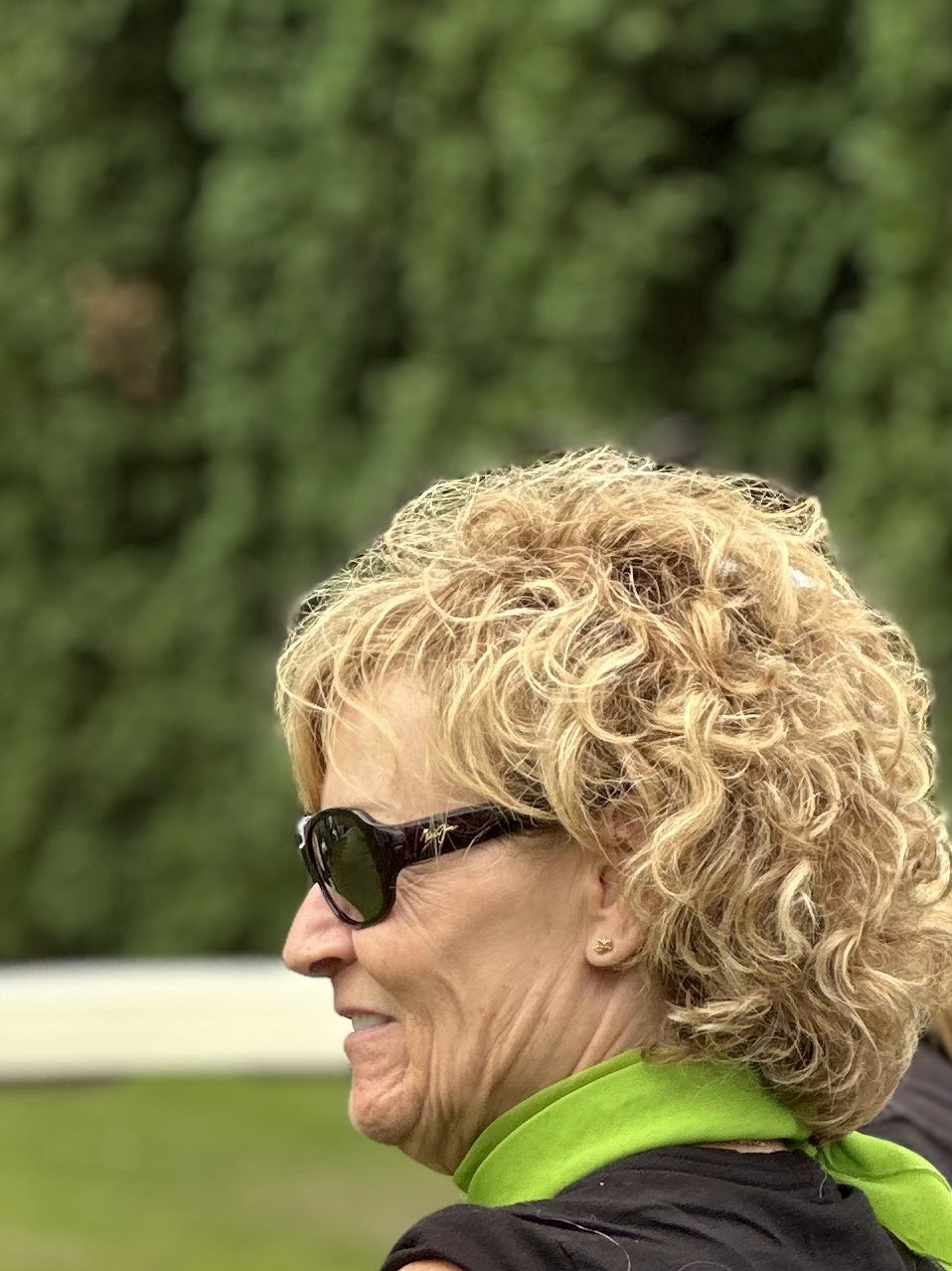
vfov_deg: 8.0
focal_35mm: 243
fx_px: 8914
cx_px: -79
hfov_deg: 6.1
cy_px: 1669
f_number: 2.8
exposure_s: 1/139
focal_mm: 9
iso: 20
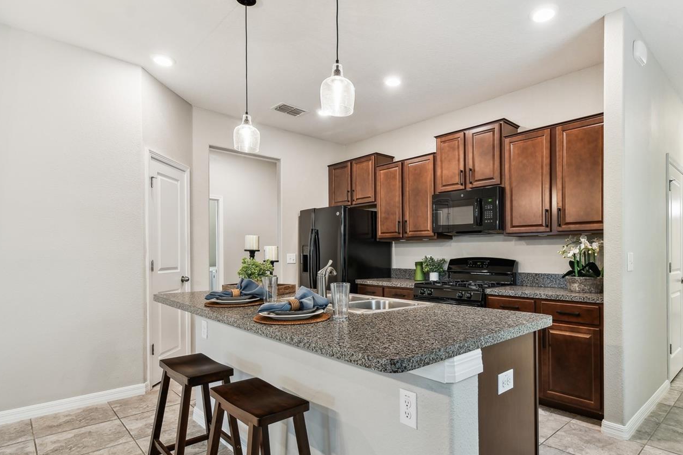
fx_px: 360
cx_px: 374
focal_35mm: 19
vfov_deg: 64.4
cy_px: 253
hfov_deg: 86.7
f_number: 7.1
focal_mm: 10
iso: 100
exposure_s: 1/1.67
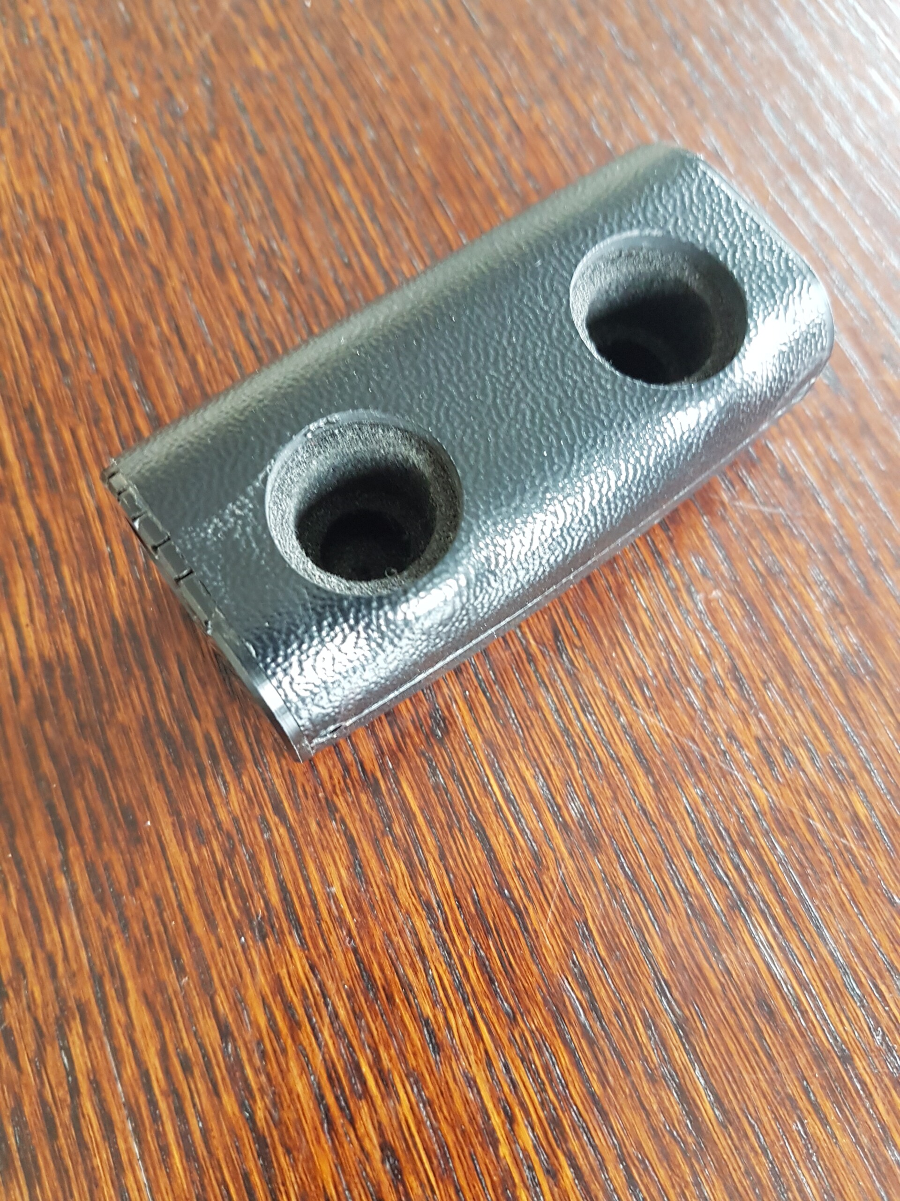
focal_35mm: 26
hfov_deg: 53.1
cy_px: 600
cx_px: 450
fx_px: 901
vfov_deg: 67.3
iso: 250
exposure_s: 1/24
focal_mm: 4.2
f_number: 1.7
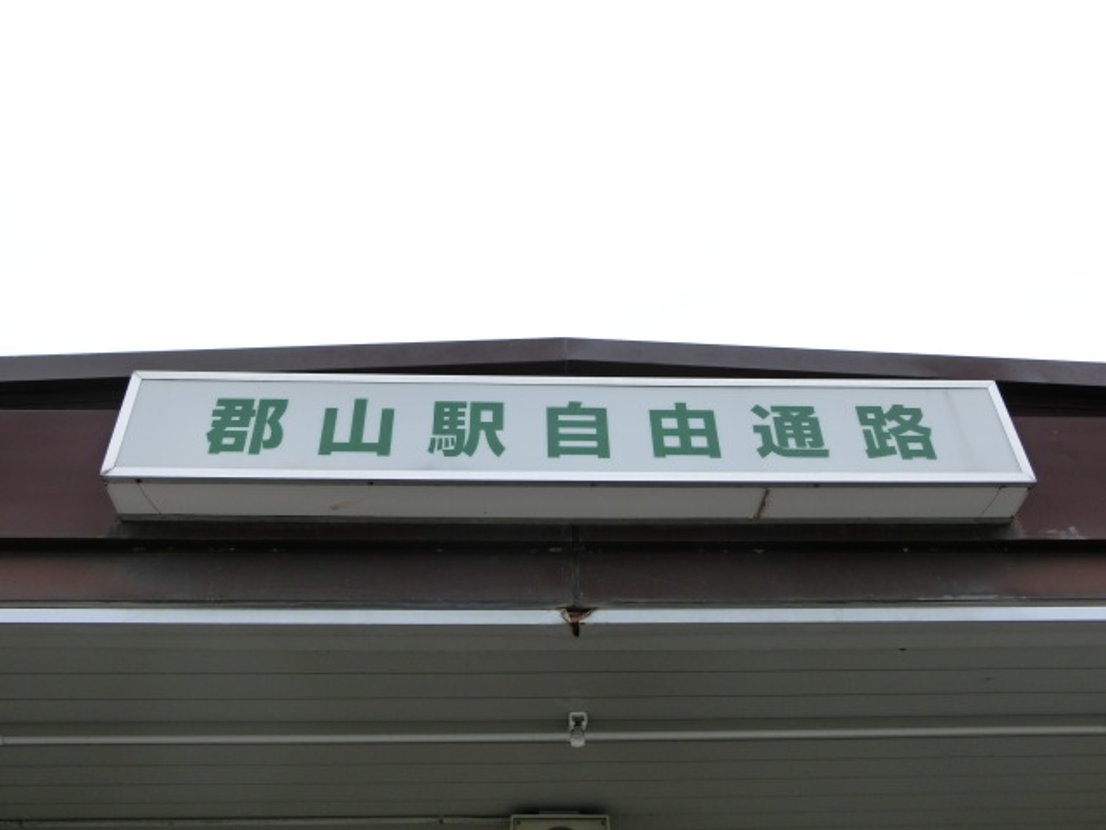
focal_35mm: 34
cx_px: 553
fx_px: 1086
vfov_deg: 41.8
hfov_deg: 54.0
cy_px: 415
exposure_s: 1/640
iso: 80
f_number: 3.9
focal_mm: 6
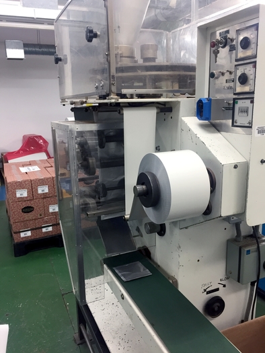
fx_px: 296
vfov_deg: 61.6
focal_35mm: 29
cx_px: 132
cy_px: 176
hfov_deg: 48.2
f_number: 2.2
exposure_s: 1/33
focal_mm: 4.15
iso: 50
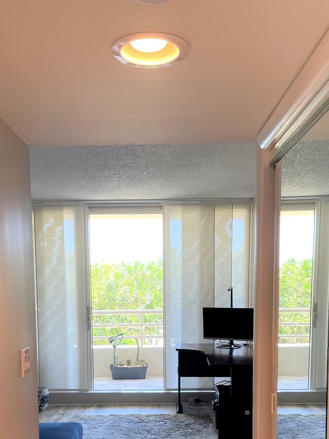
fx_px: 545
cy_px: 349
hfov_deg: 33.6
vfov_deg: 42.0
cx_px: 145
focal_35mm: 43
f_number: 1.6
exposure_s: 1/120
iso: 125
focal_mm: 4.2
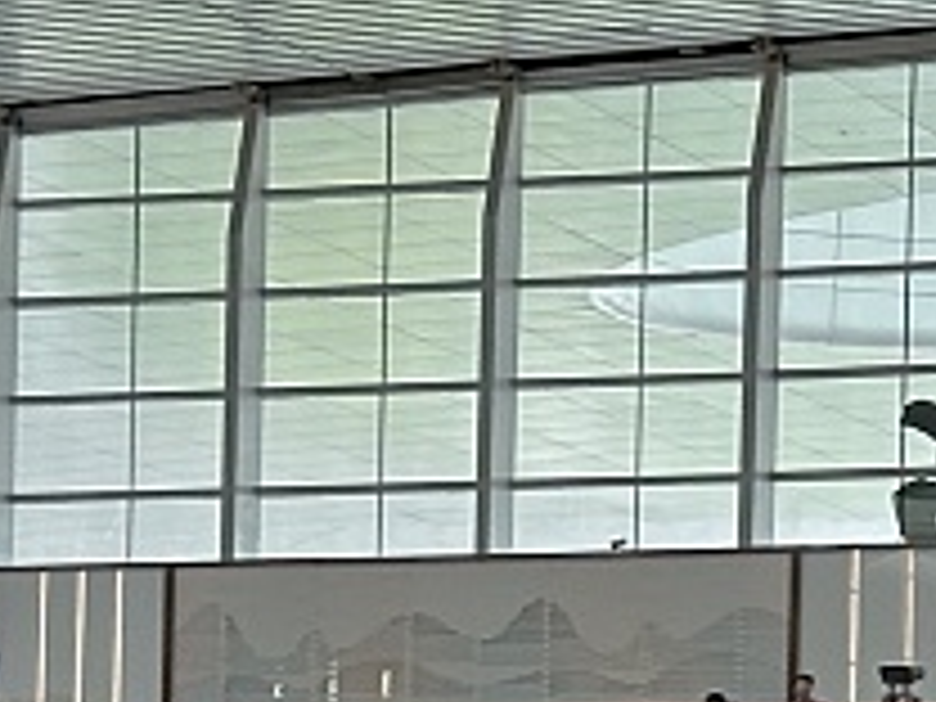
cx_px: 1125
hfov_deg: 8.3
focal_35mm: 236
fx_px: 6381
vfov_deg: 6.1
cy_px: 1544
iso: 80
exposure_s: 1/126
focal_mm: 6.86
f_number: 1.78
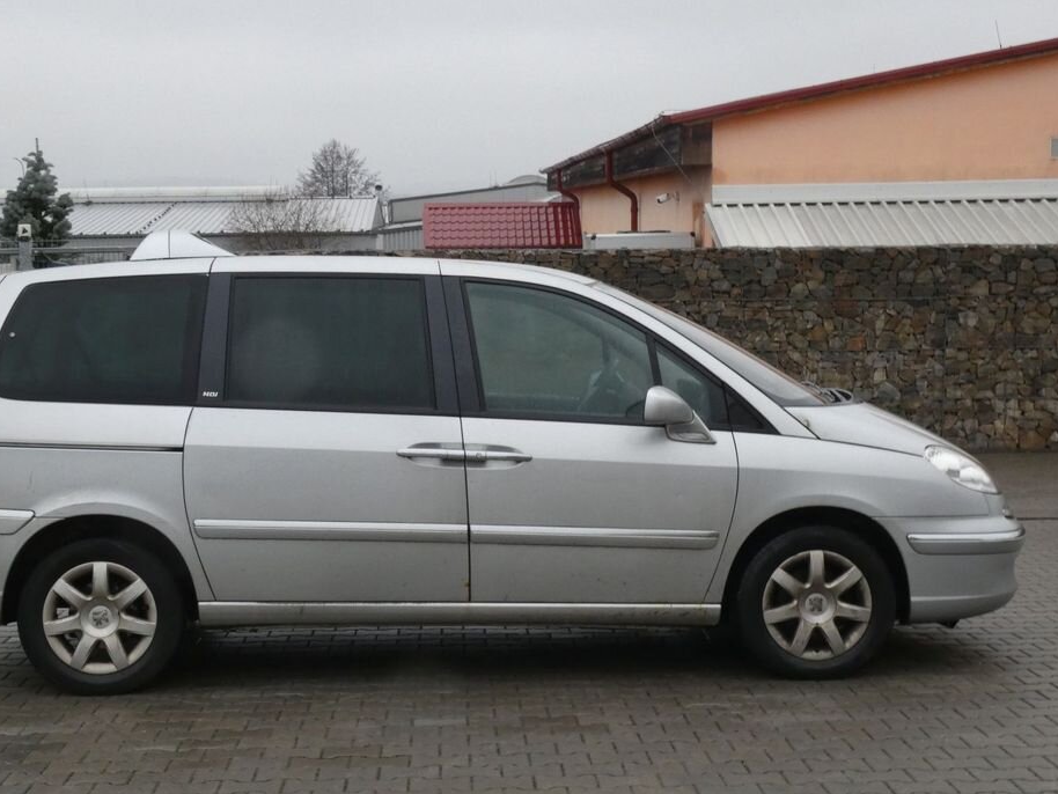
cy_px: 406
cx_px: 488
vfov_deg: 26.1
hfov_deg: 34.3
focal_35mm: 56
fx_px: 1712
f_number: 5.6
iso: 400
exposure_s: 1/80
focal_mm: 9
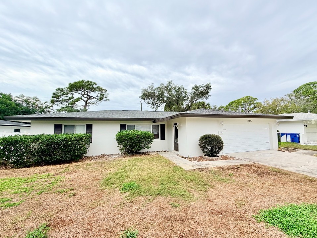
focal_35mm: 15
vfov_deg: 81.7
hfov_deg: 98.1
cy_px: 121
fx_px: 137
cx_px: 164
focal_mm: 2.22
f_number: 2.2
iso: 32
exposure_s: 1/770
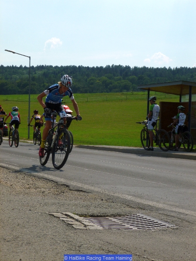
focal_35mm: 80
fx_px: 604
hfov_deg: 18.4
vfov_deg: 24.4
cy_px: 130
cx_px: 98
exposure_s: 1/800
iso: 100
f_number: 4.9
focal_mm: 14.2
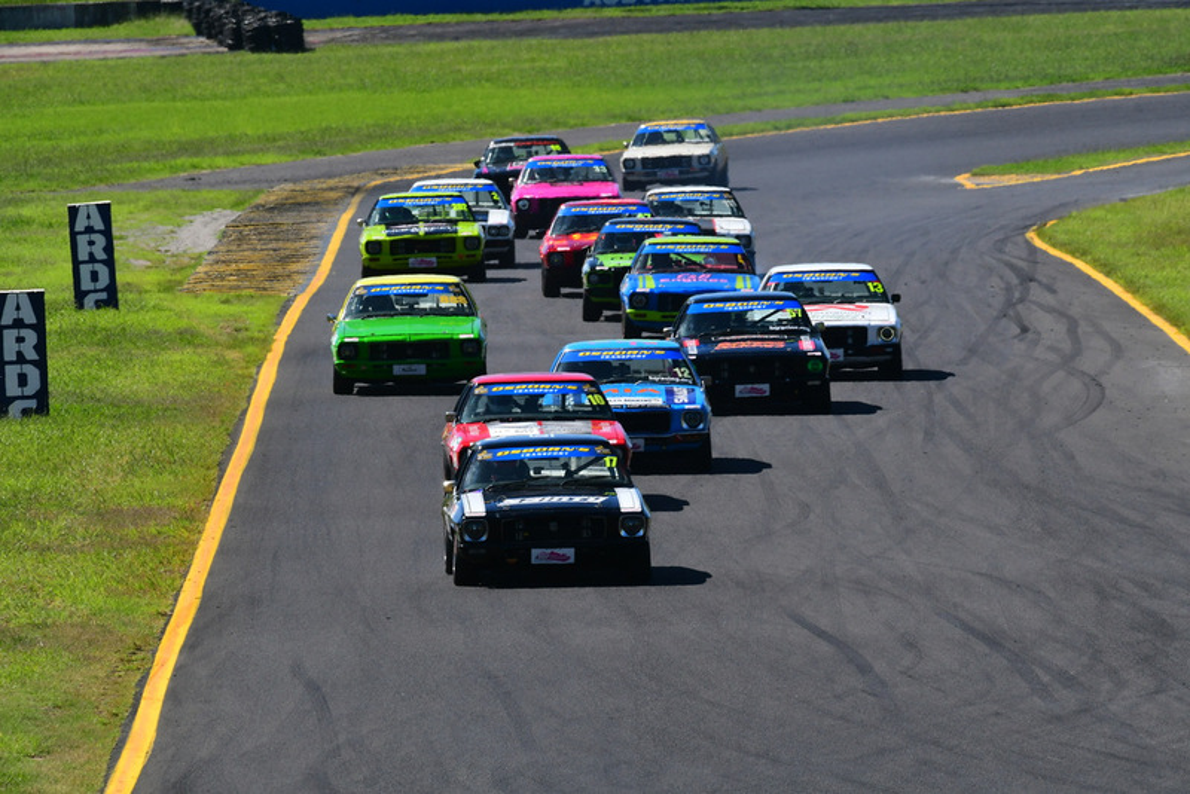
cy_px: 397
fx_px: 20335
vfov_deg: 2.2
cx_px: 595
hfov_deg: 3.4
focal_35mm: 615
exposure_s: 1/640
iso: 500
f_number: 13
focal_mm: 410
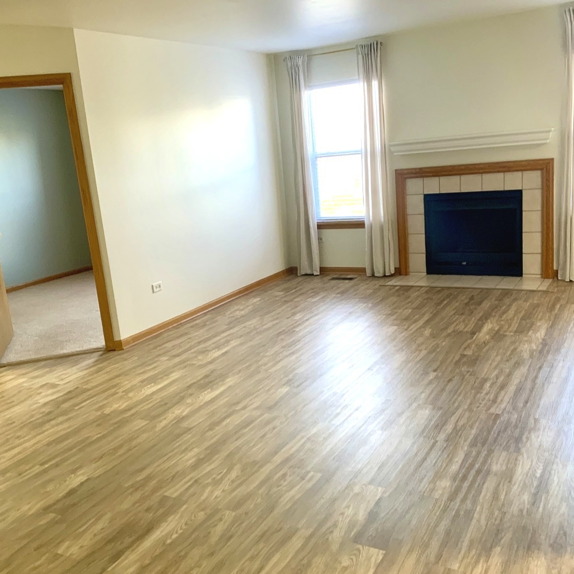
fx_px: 657
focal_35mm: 35
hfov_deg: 47.2
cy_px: 292
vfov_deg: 47.2
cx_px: 274
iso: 80
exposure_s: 1/60
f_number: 1.8
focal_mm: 3
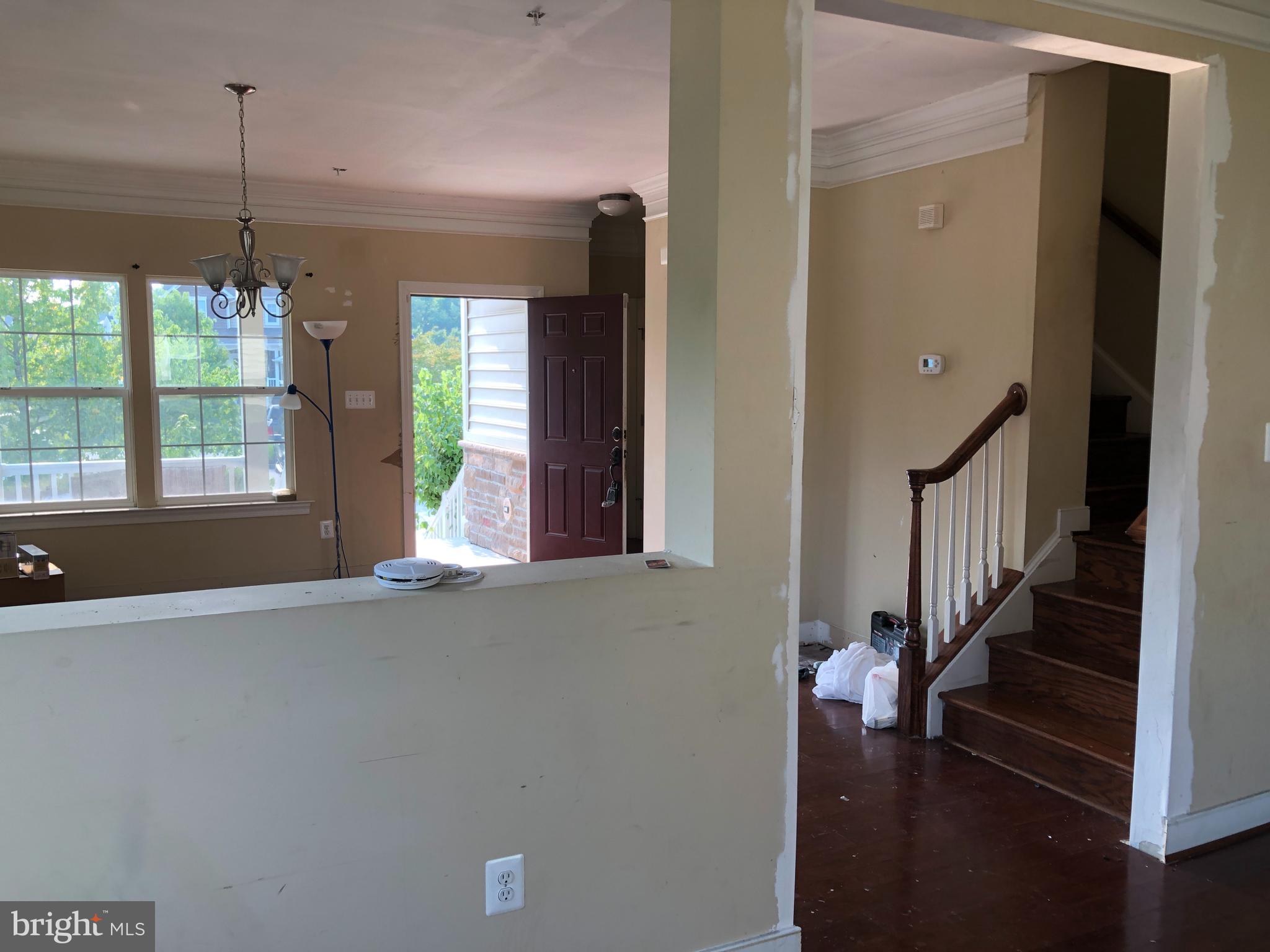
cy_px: 476
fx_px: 1027
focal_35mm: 28
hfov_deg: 63.4
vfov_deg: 49.7
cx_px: 635
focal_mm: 3.99
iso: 50
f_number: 1.8
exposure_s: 1/120
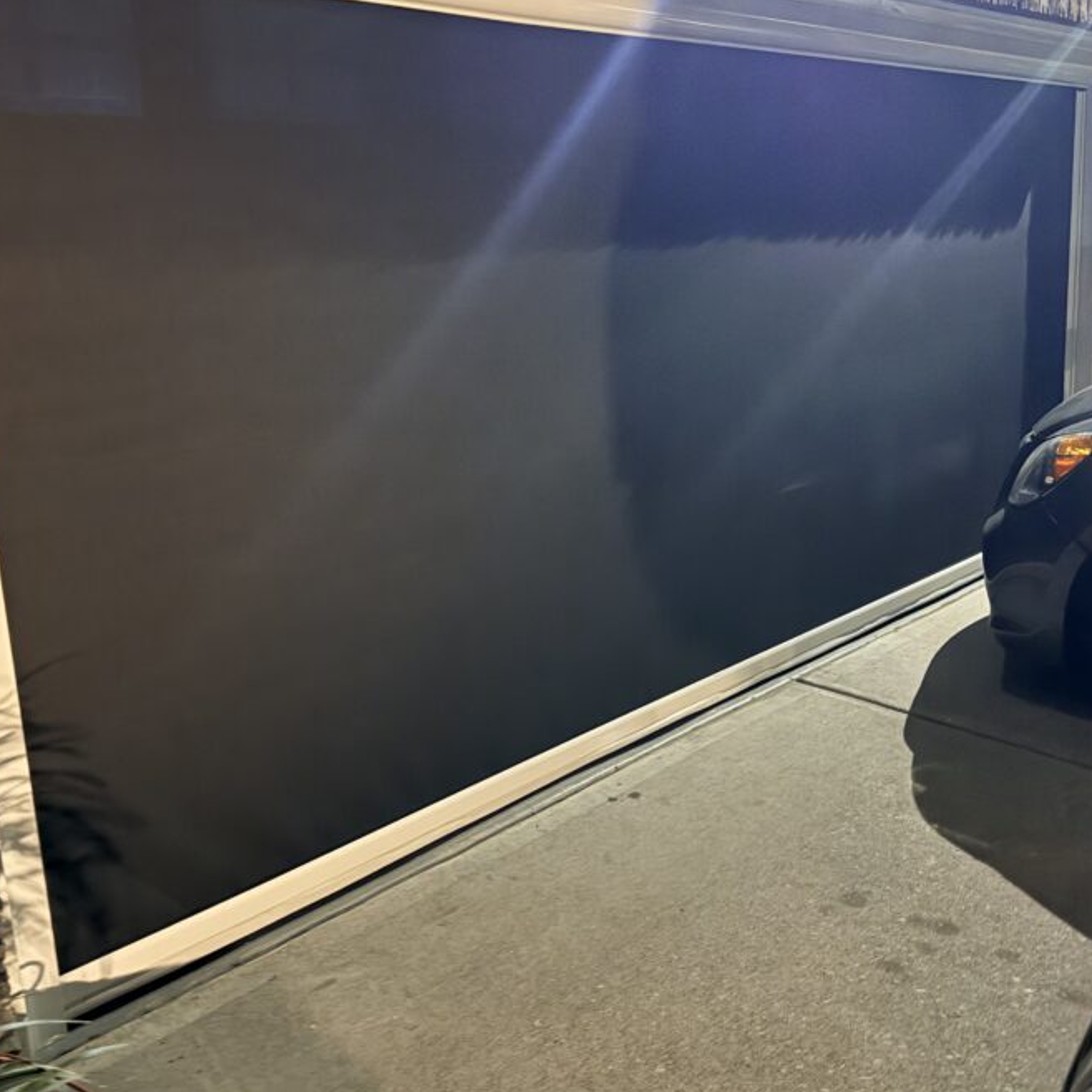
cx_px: 539
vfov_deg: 49.7
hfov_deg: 49.7
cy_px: 501
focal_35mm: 33
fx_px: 1178
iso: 1600
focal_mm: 6.76
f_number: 1.78
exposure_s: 1/24
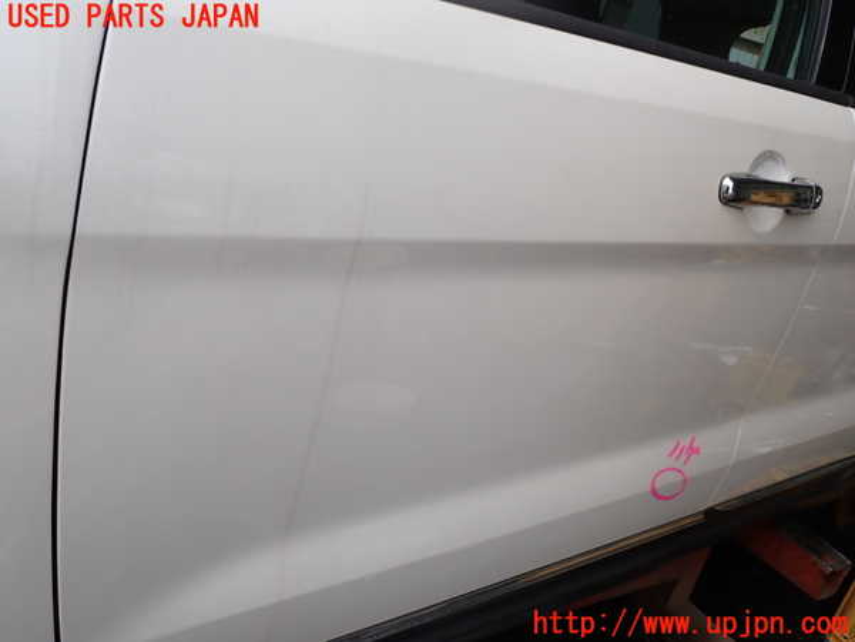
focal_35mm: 30
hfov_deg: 60.0
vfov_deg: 46.8
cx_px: 428
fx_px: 741
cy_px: 321
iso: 100
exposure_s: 1/400
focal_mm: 5.4
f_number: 3.2
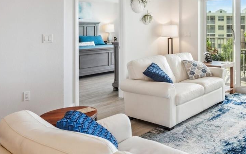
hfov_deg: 49.7
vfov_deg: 34.0
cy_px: 25
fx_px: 241
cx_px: 208
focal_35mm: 36
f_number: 7.1
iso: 320
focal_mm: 16
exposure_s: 1/15
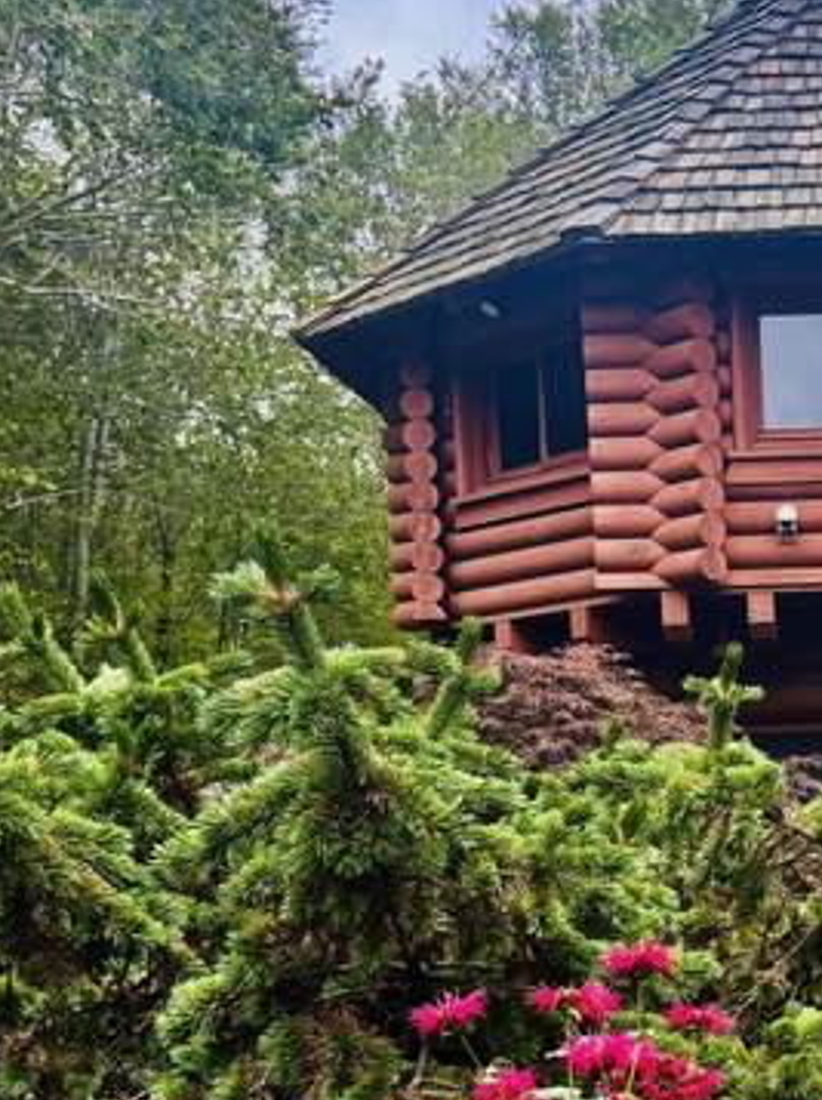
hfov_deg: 20.2
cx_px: 856
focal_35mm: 70
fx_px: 2220
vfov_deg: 26.4
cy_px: 1085
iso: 50
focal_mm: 5.96
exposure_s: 1/517
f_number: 1.6
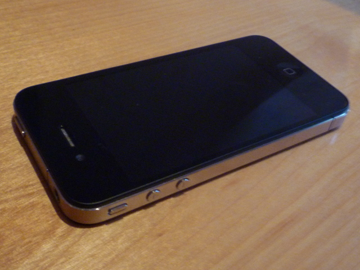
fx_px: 374
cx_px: 180
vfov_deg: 39.7
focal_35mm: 36
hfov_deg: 51.4
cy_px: 135
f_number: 3.3
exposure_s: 1/8
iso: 400
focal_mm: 5.2
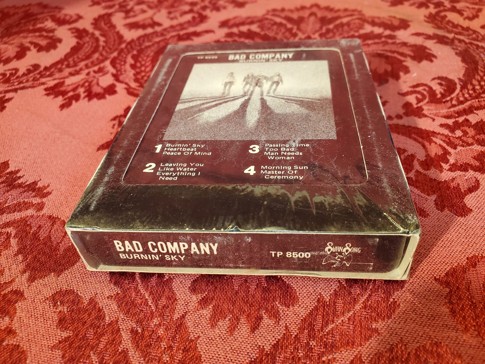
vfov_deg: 53.1
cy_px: 182
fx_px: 364
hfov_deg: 67.3
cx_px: 242
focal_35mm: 26
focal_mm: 4.3
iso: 320
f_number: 2.4
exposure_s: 1/120
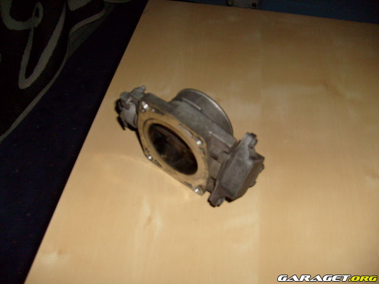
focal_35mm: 35
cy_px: 142
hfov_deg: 52.6
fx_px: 383
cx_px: 190
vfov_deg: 40.7
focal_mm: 5.8
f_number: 2.8
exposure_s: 1/45
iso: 100
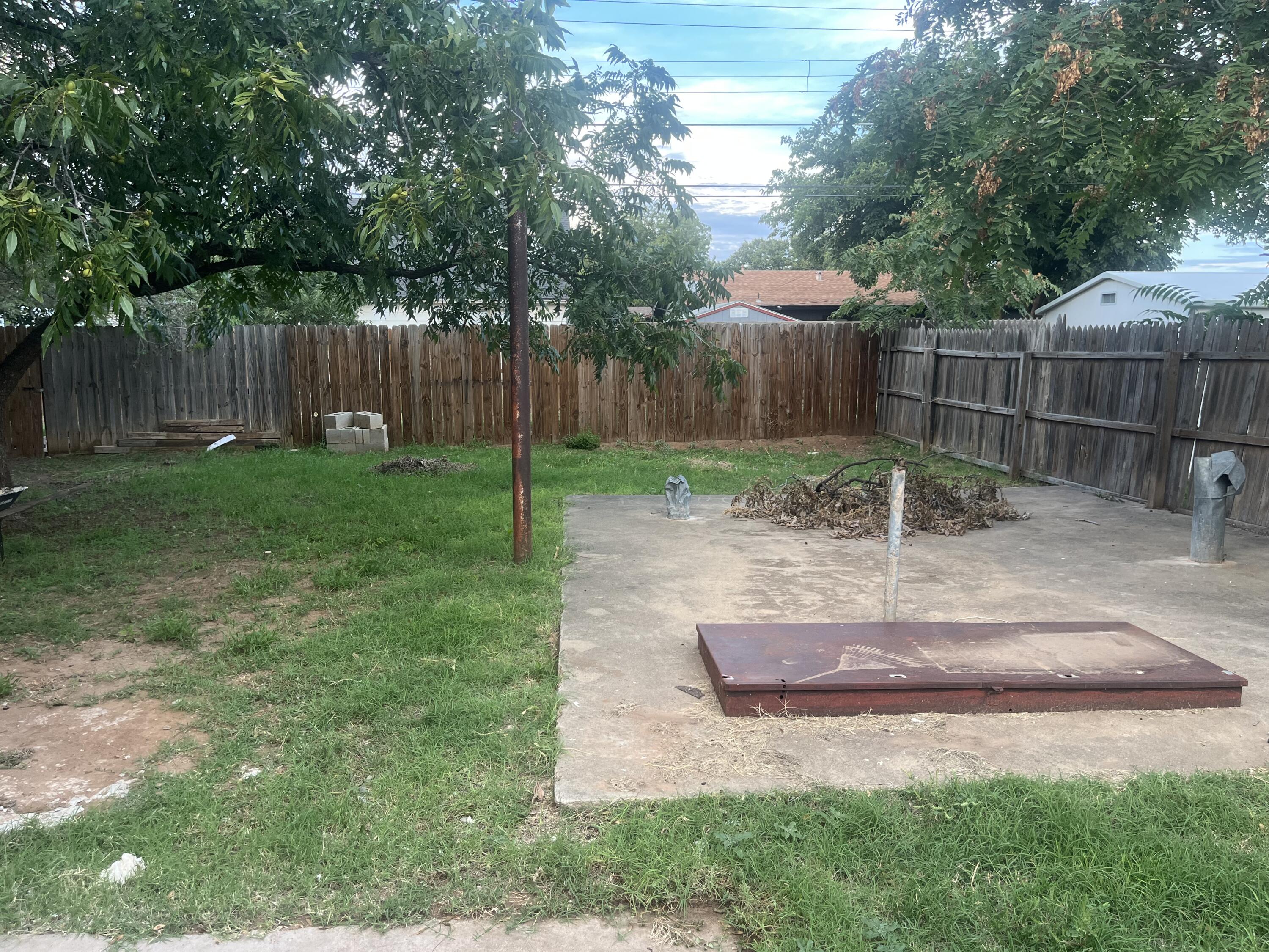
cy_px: 476
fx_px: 953
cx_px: 634
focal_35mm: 26
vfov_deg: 53.1
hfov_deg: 67.3
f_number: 1.6
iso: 80
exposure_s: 1/121
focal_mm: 5.1
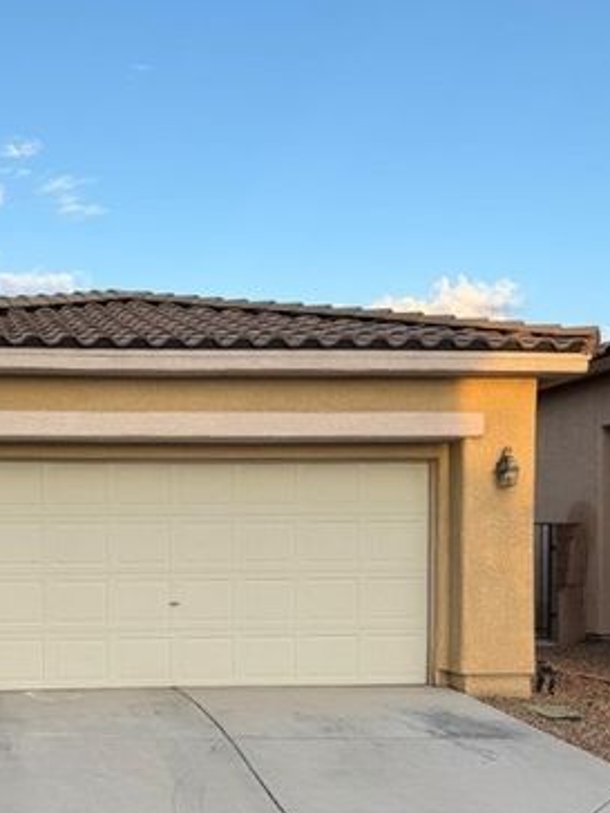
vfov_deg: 42.0
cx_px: 72
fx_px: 1034
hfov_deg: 31.5
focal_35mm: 44
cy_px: 584
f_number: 1.78
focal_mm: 6.76
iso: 80
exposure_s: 1/912
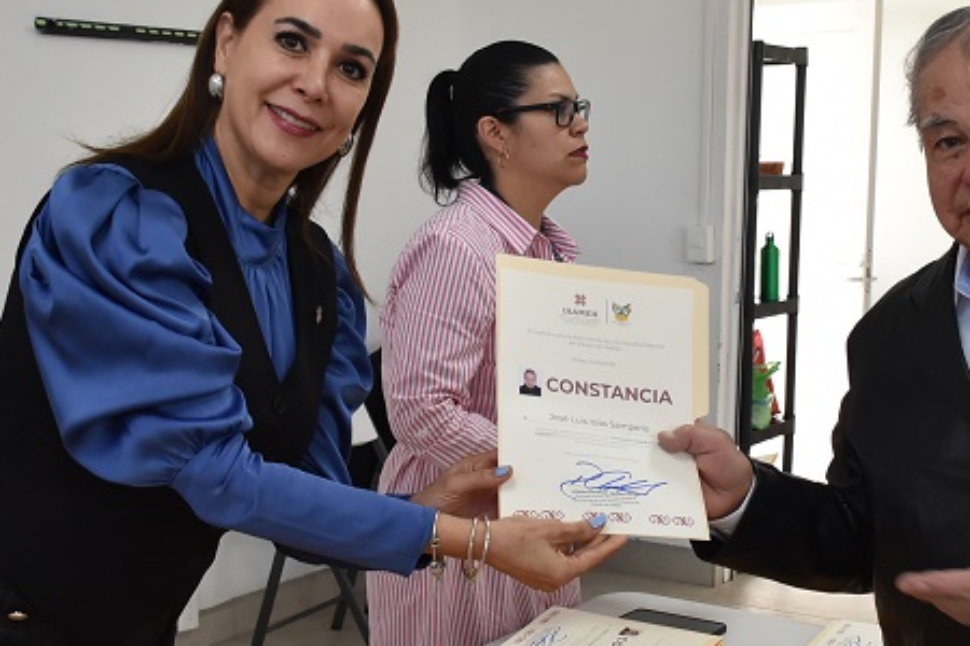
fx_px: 1778
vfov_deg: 20.6
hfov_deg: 30.4
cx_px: 580
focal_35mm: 66
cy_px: 369
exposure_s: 1/125
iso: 800
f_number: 5.6
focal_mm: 22
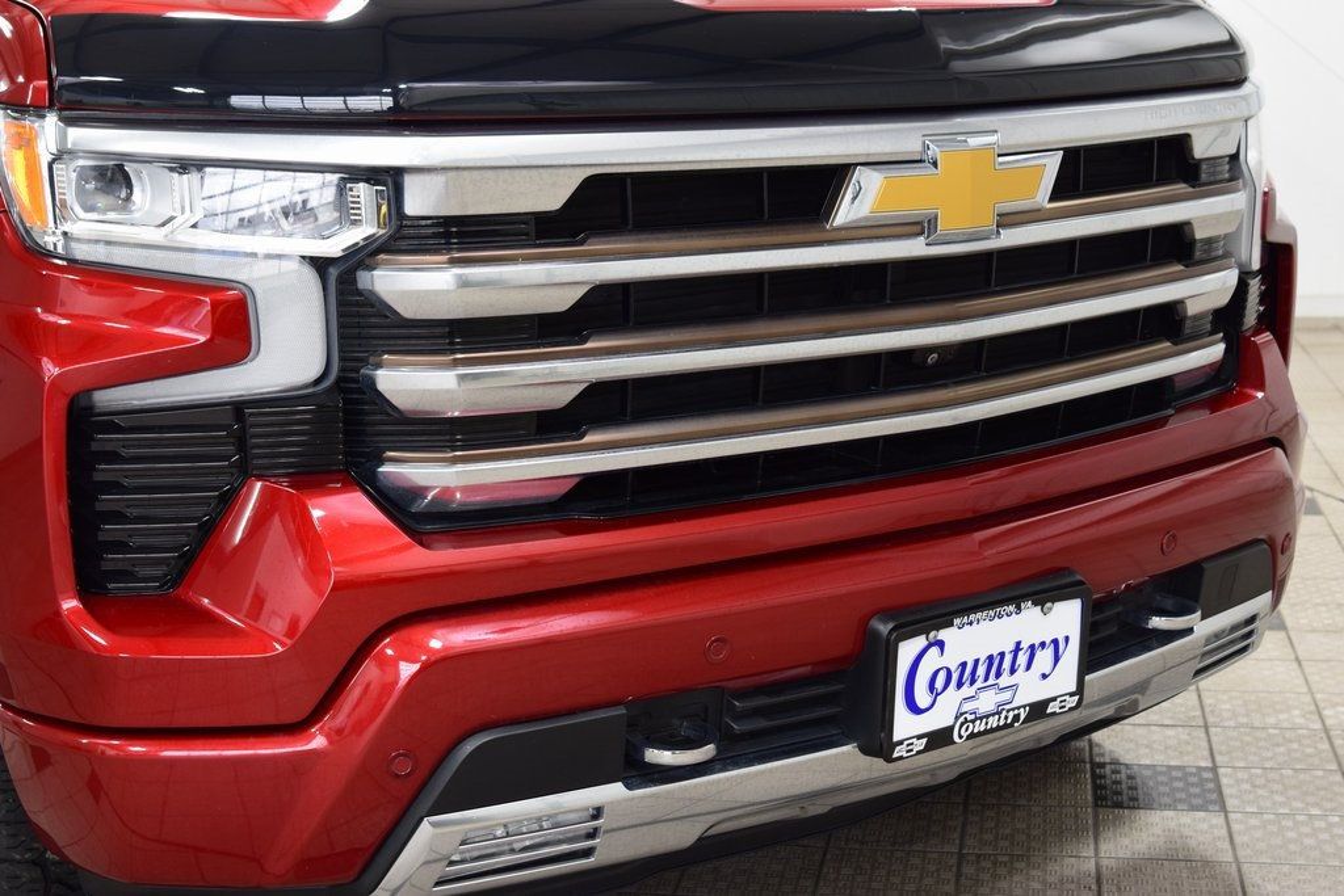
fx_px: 2016
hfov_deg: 36.9
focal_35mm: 54
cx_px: 672
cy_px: 448
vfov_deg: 25.1
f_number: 6.3
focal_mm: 36
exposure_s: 1/15
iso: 640
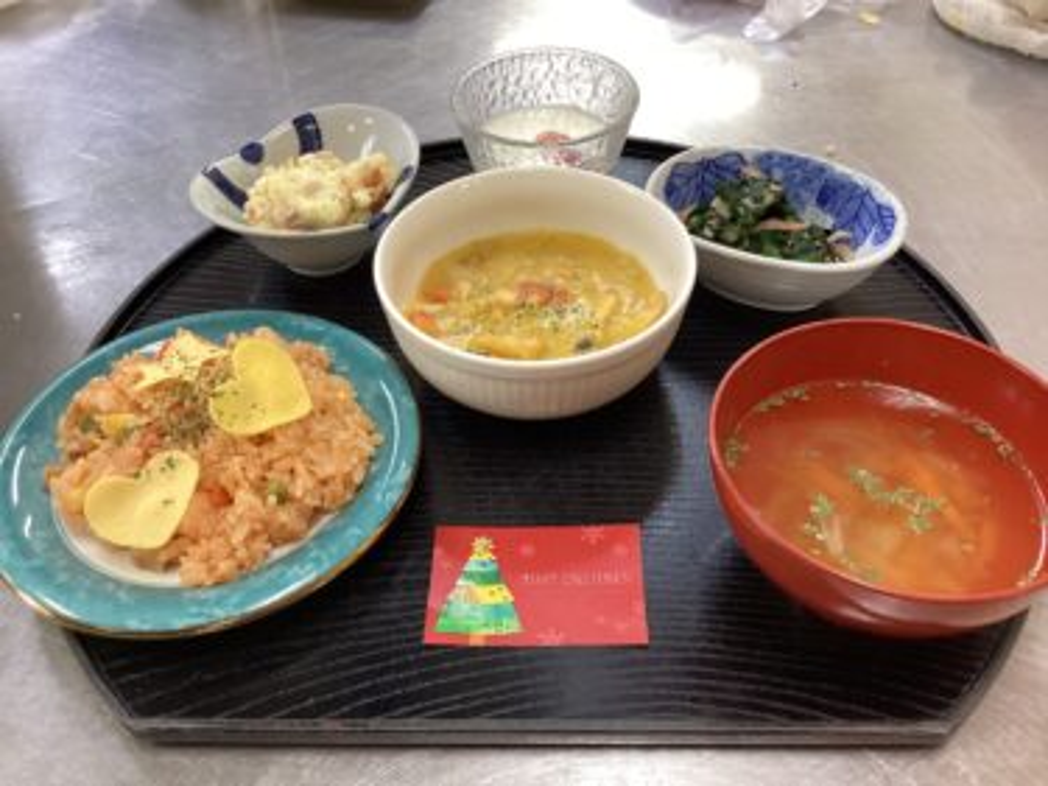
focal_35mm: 31
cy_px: 393
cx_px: 524
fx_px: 938
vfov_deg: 45.4
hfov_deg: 58.4
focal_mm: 3.3
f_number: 2.4
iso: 160
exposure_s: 1/50
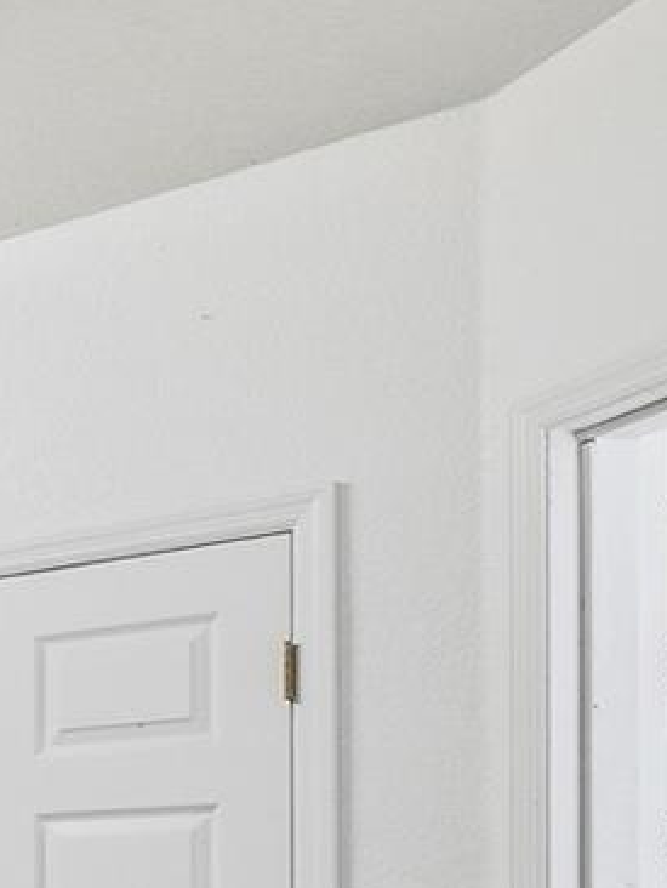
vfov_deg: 29.2
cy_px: 837
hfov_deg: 16.6
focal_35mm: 63
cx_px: -723
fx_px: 1617
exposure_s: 1/13
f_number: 8
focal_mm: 10
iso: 200
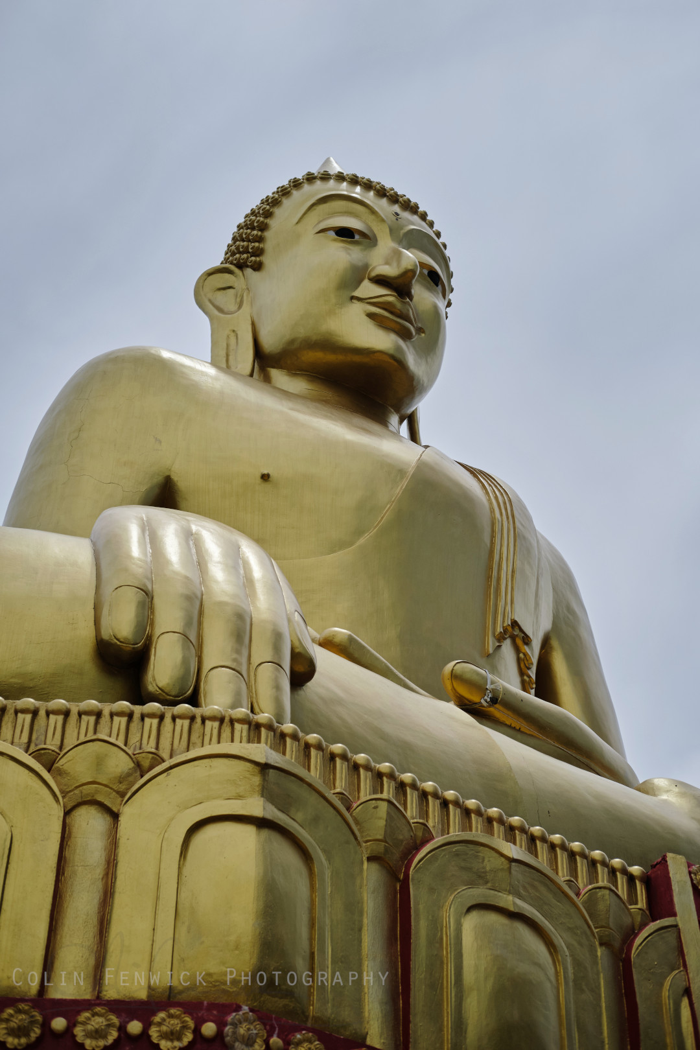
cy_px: 525
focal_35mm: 53
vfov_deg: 37.5
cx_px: 350
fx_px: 1546
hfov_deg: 25.5
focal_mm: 35
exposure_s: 1/7000
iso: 400
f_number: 4
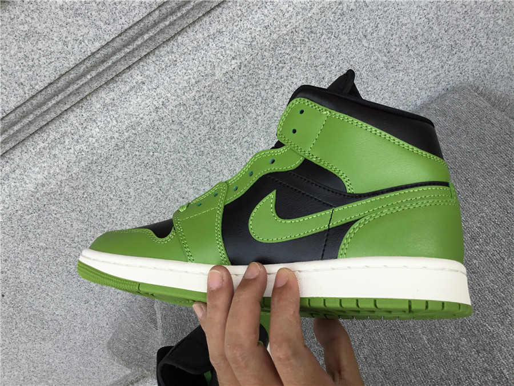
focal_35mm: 31
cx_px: 257
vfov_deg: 45.4
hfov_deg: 58.4
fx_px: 460
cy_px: 193
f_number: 2.4
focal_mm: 3.3
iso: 25
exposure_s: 1/550
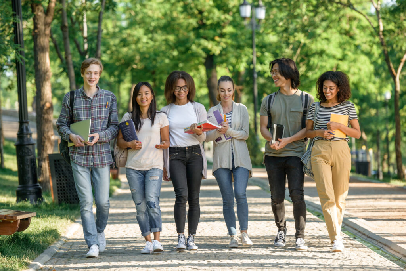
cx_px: 203
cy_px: 136
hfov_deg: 11.7
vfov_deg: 7.9
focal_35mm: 175
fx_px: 1975
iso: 400
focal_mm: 175
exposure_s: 1/250
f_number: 4
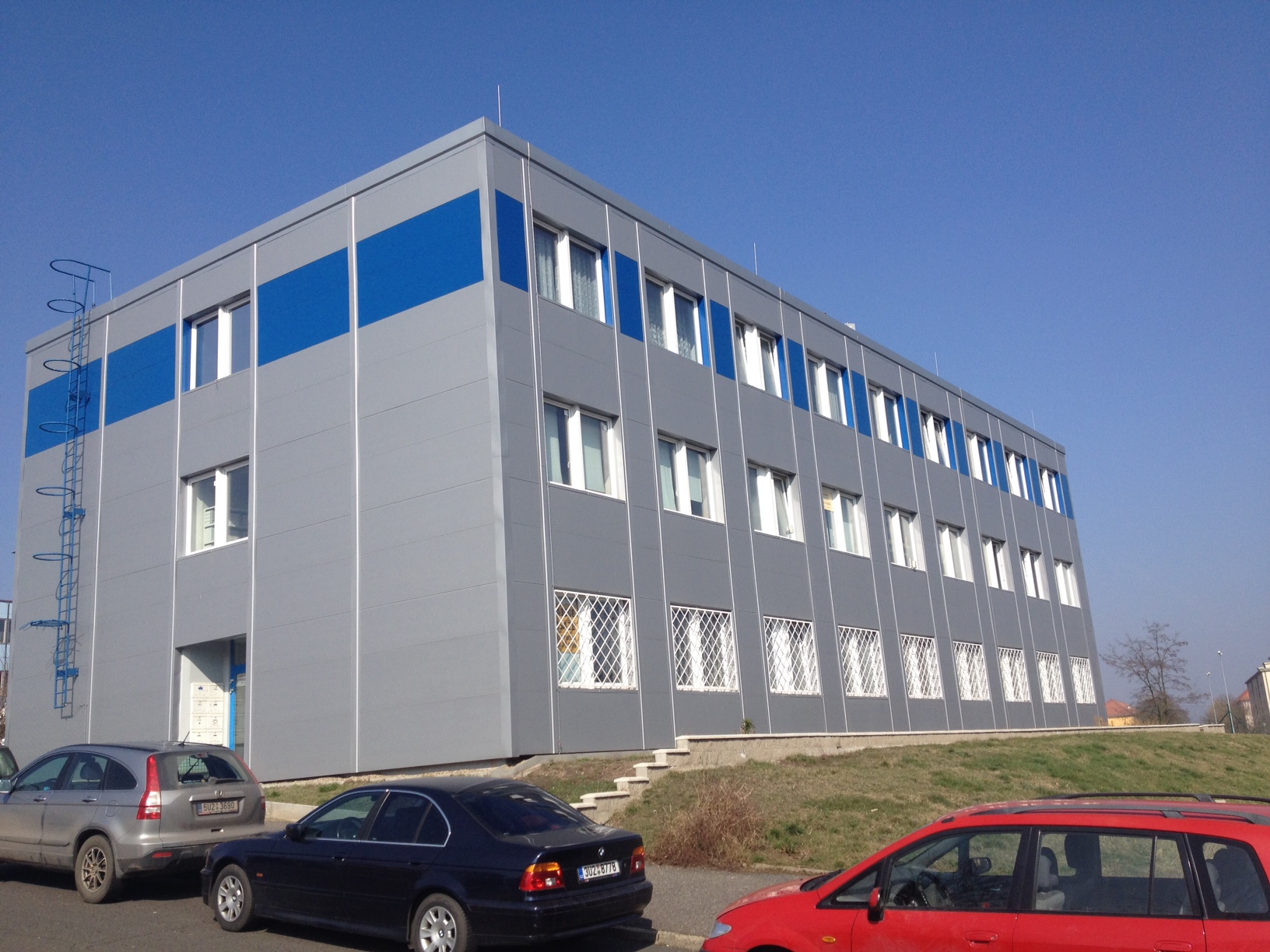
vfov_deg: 40.7
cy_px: 476
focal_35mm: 35
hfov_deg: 52.6
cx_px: 635
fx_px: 1284
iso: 50
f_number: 2.4
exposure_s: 1/1905
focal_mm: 4.28
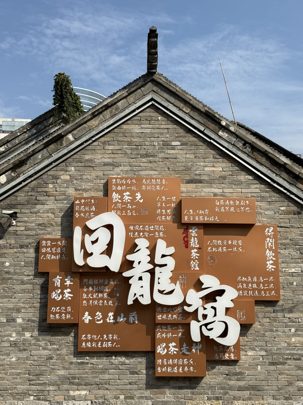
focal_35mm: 48
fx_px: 560
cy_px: 202
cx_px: 152
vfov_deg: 39.7
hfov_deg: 30.3
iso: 64
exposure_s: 1/6536
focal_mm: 6.76
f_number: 1.78
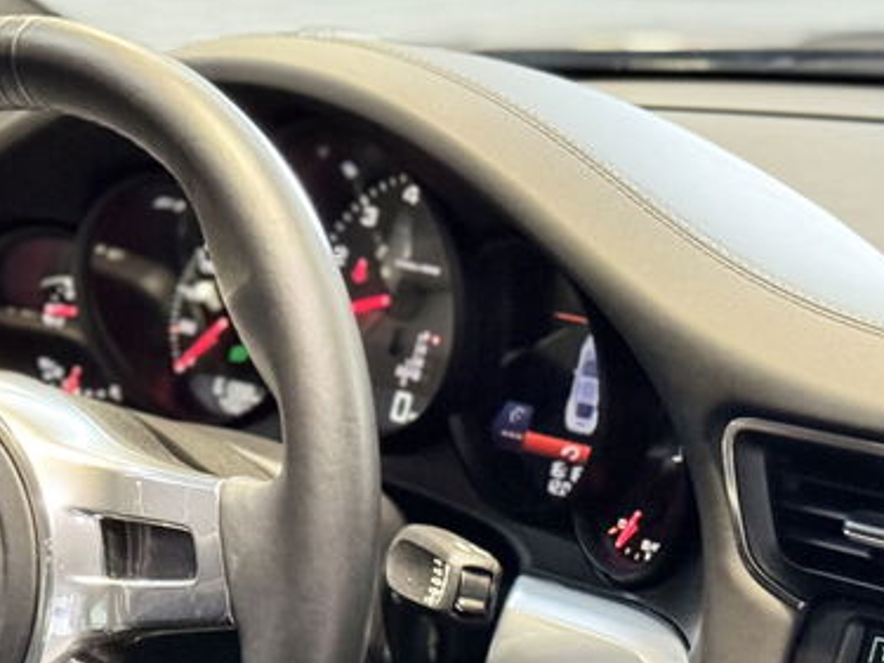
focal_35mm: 131
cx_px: -7
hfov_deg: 14.8
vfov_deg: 11.3
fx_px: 3344
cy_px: 576
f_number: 1.78
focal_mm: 6.86
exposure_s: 1/25
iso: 500
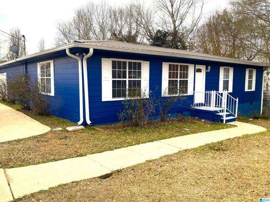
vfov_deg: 53.0
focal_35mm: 26
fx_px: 203
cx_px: 135
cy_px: 101
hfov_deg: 67.4
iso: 64
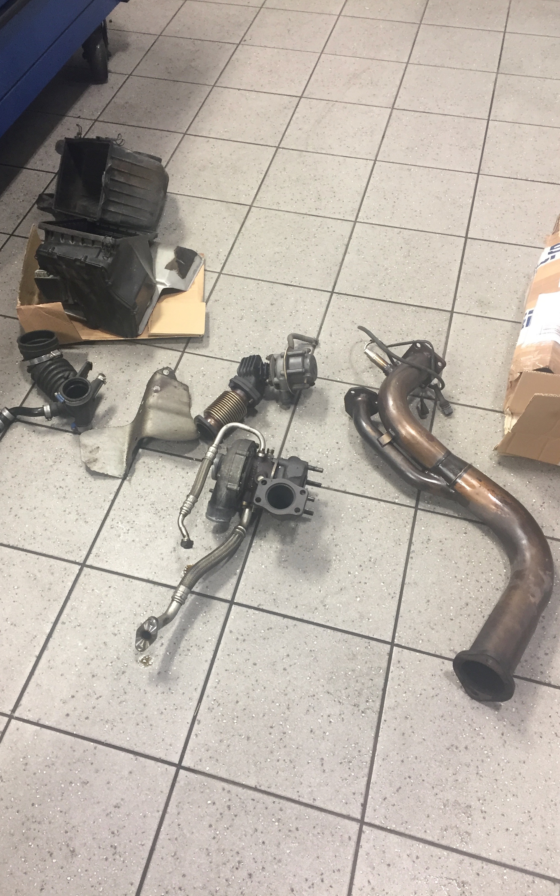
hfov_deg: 40.5
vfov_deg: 61.2
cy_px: 447
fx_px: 757
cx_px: 246
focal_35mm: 31
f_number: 2.2
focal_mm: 4.15
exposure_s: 1/30
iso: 100
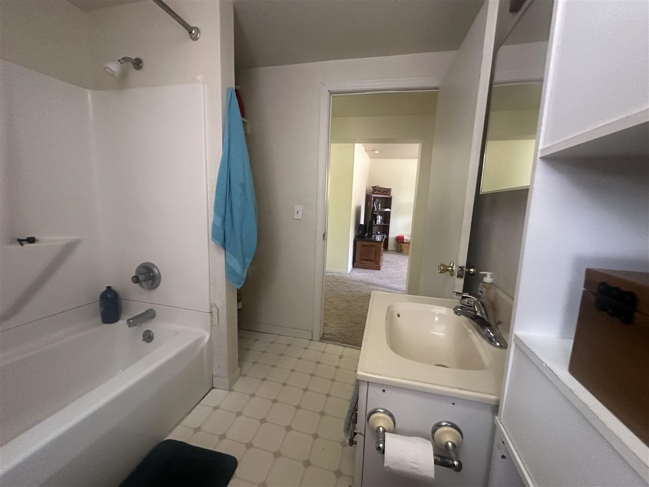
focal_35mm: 14
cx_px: 324
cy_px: 244
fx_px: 262
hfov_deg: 102.1
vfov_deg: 85.7
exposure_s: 1/60
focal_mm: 2.22
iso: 800
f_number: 2.2
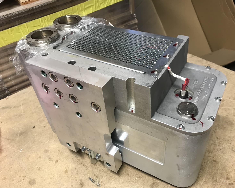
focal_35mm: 30
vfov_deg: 48.5
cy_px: 94
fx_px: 209
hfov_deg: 58.7
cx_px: 128
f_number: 1.8
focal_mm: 3.99
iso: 50
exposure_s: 1/17
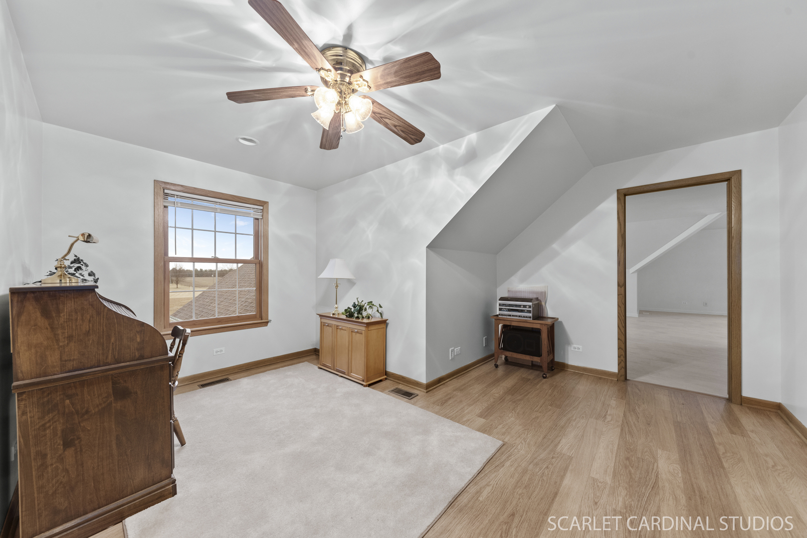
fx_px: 269
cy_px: 269
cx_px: 404
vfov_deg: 90.1
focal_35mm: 12
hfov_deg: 112.6
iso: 400
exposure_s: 1/4
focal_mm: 12
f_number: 7.1
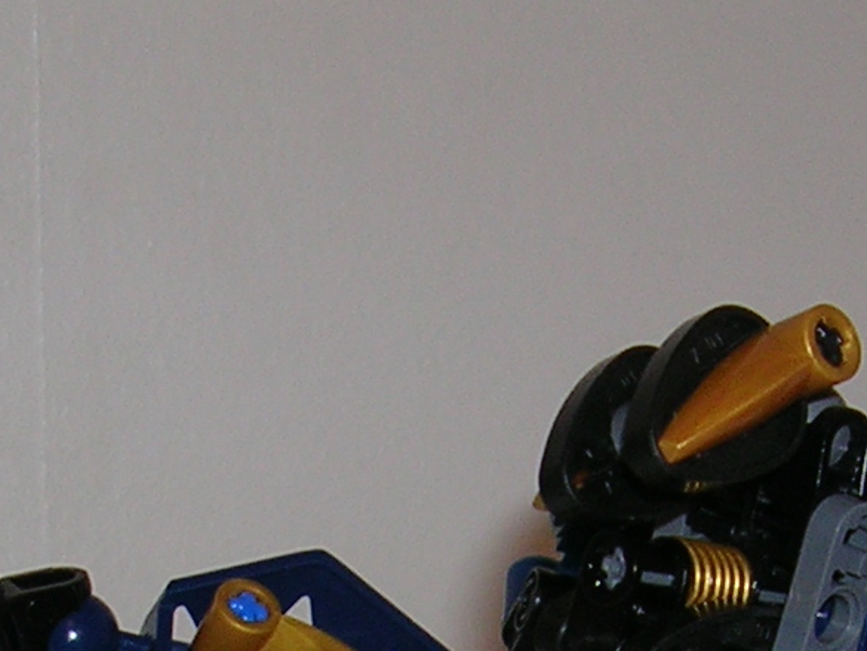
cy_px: 965
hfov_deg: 14.8
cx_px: 473
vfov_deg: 10.8
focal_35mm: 133
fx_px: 3332
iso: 50
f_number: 2.8
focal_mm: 5.8
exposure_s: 1/60.1
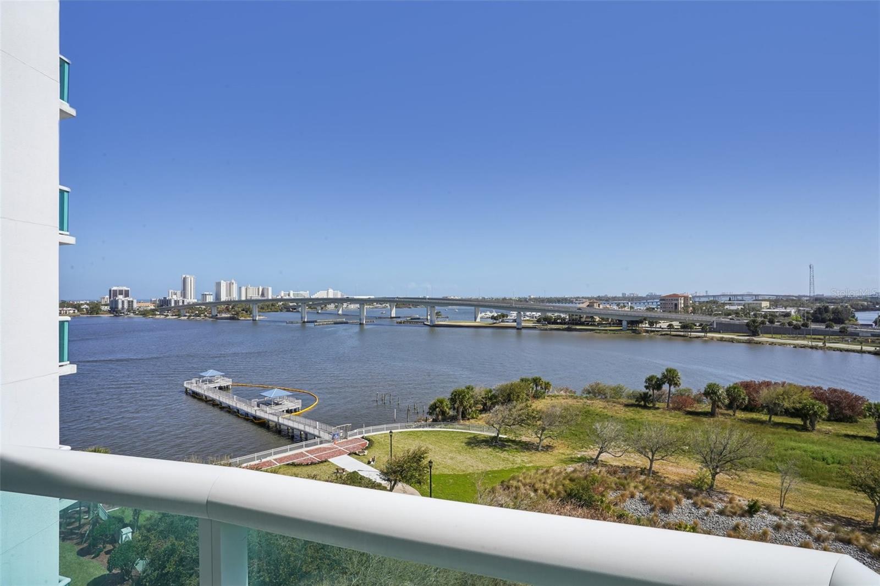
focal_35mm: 19
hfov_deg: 86.9
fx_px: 464
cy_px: 293
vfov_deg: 64.5
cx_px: 440
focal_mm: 19
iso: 100
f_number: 20
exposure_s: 1/80
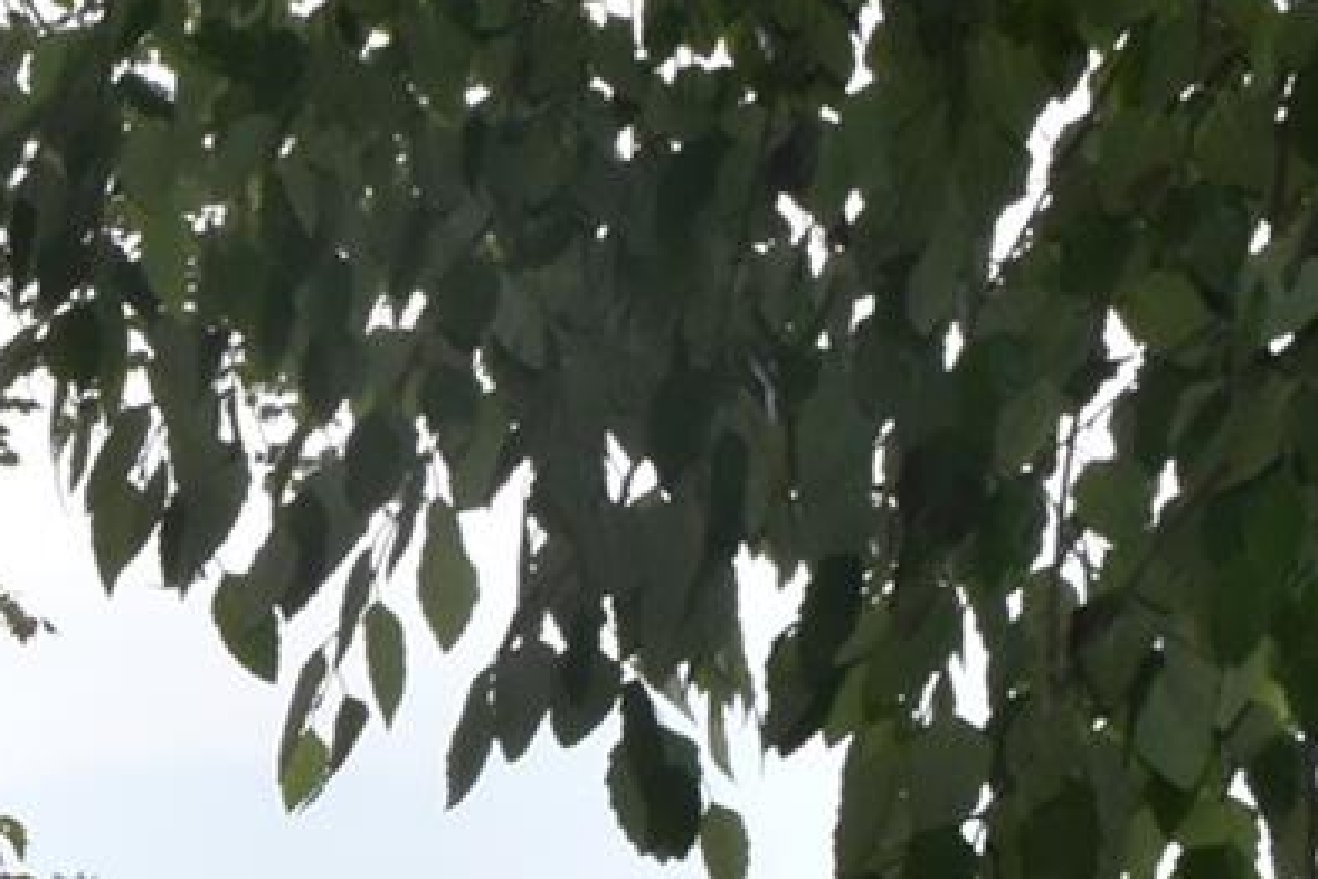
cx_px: -1409
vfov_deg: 6.7
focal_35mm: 196
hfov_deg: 9.7
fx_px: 7161
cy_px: 2099
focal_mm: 25
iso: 800
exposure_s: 1/200
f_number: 20
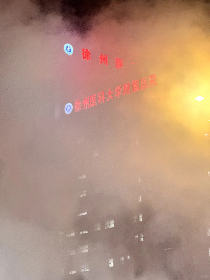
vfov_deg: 16.4
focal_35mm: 120
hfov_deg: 12.3
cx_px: 105
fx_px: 971
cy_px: 140
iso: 800
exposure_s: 1/33
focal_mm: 15.66
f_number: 2.8
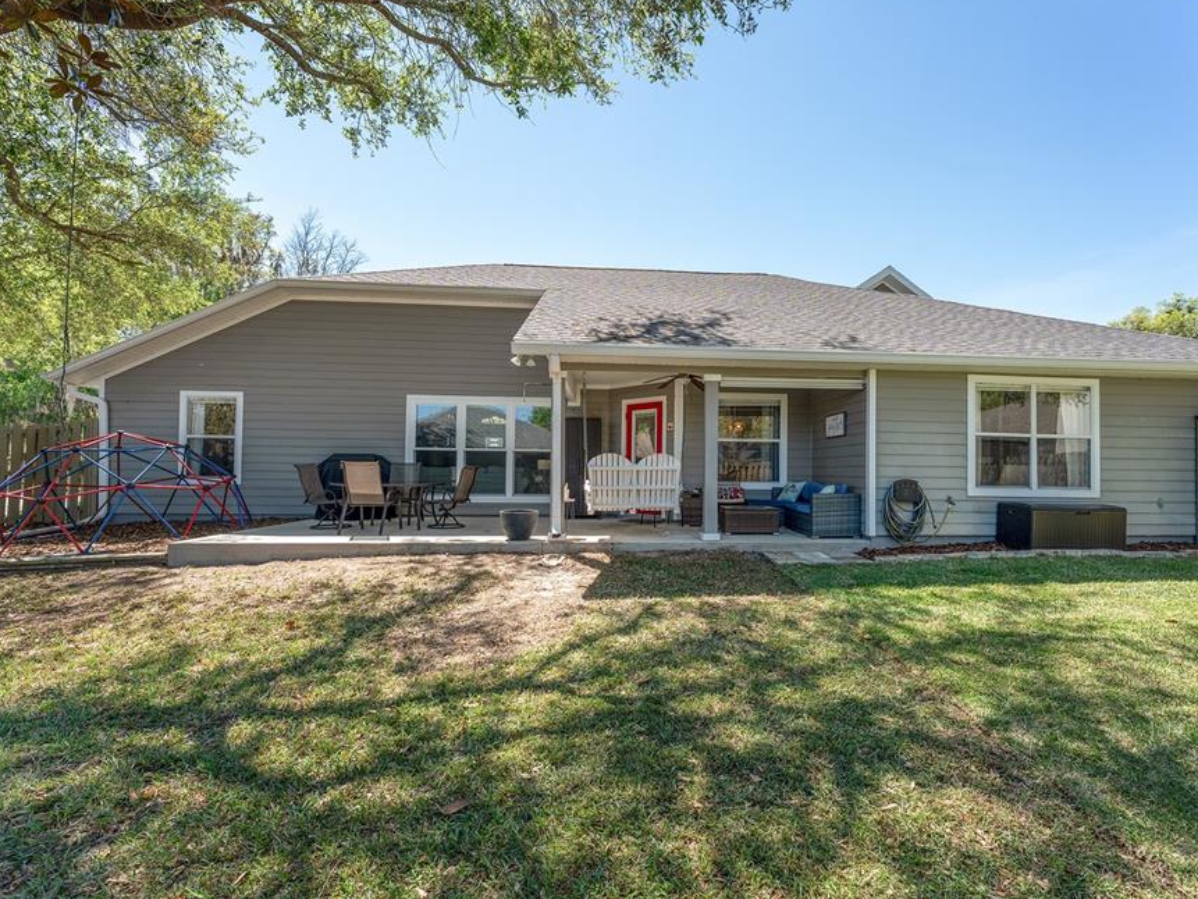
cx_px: 671
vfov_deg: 78.1
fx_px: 554
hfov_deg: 94.0
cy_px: 456
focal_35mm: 16
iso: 400
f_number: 7.1
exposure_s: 1/500
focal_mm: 14
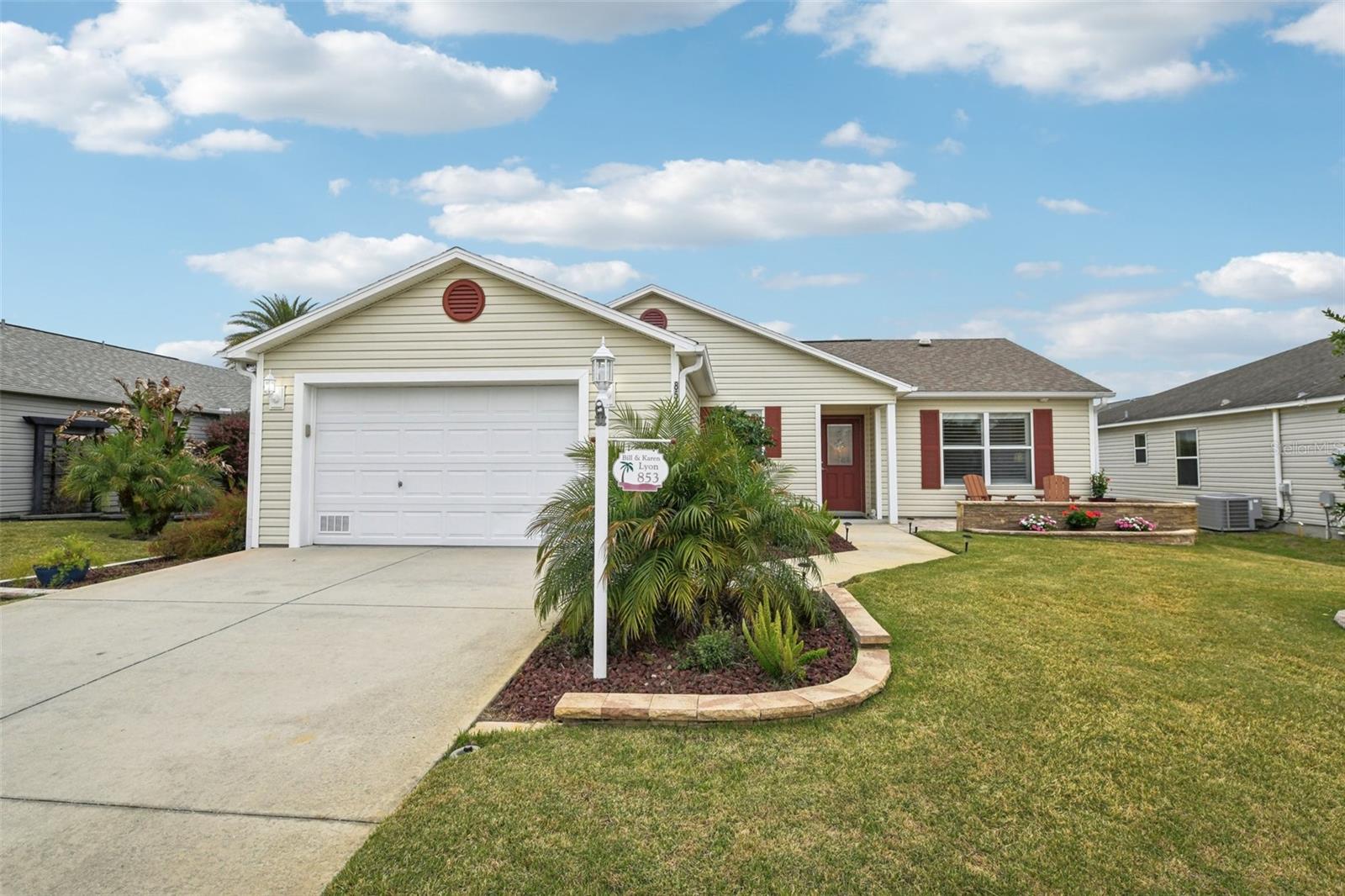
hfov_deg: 93.3
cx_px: 672
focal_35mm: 17
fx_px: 635
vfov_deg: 70.4
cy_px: 448
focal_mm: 17
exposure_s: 1/200
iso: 400
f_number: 8
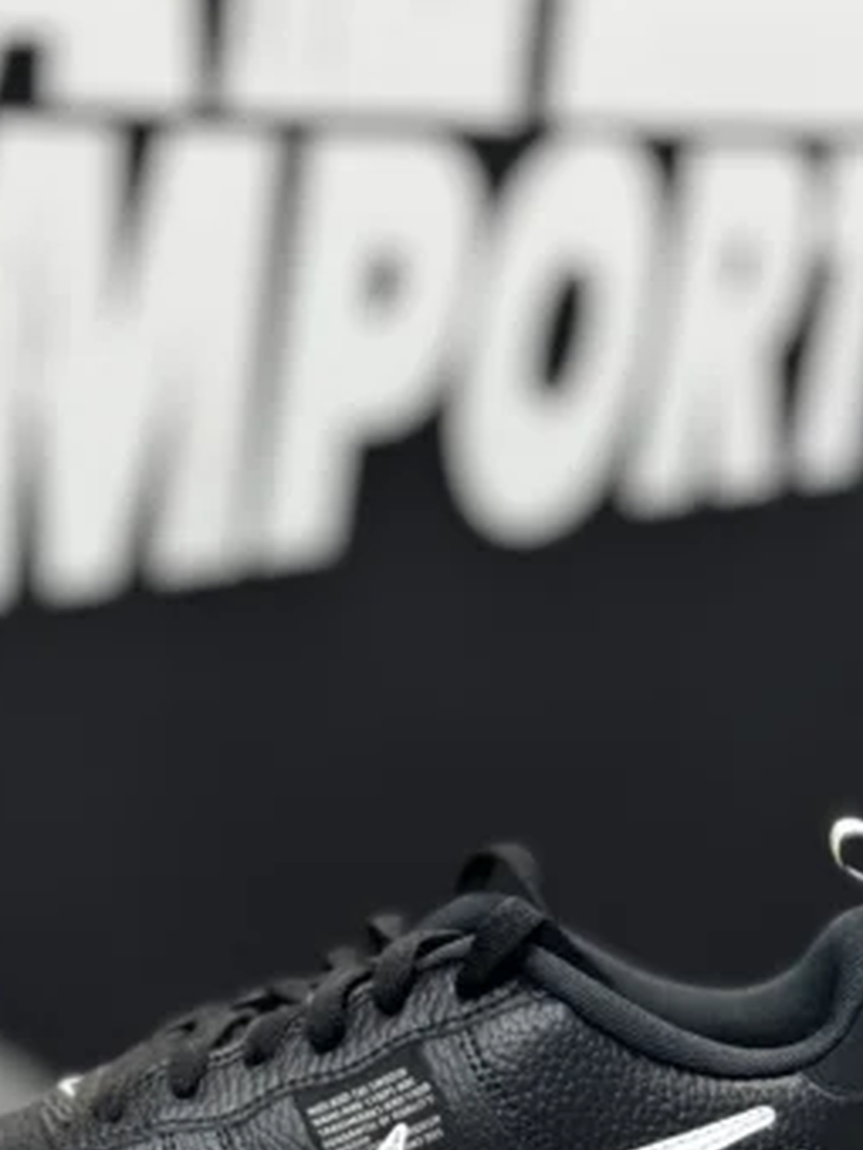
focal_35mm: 81
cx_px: 352
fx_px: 2693
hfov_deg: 18.2
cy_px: 763
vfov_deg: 24.0
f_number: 1.78
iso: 200
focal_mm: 6.76
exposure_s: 1/40
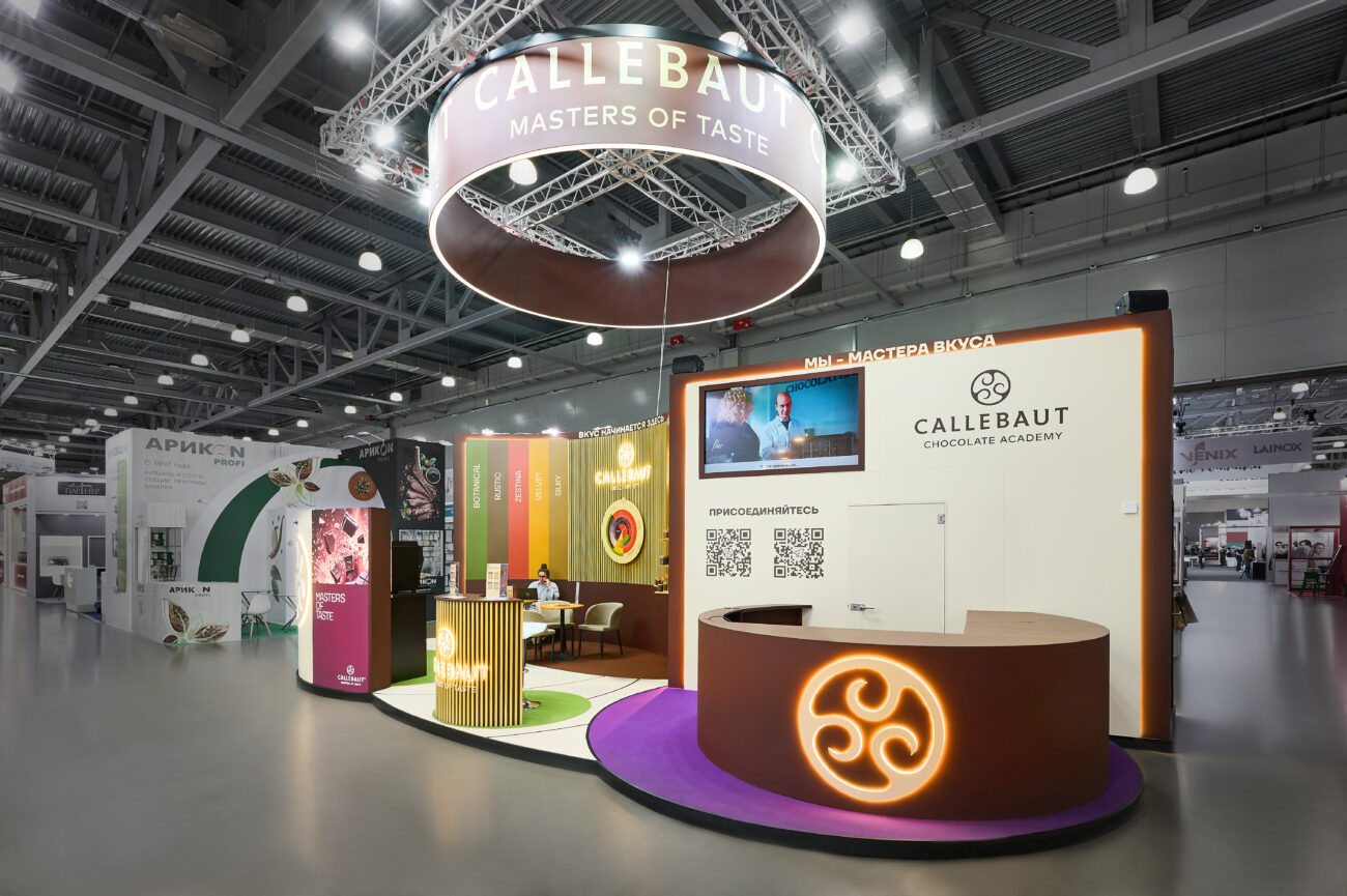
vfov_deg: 81.1
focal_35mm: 14
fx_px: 523
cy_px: 448
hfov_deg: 104.3
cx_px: 674
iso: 250
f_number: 9
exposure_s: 1/15
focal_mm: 14
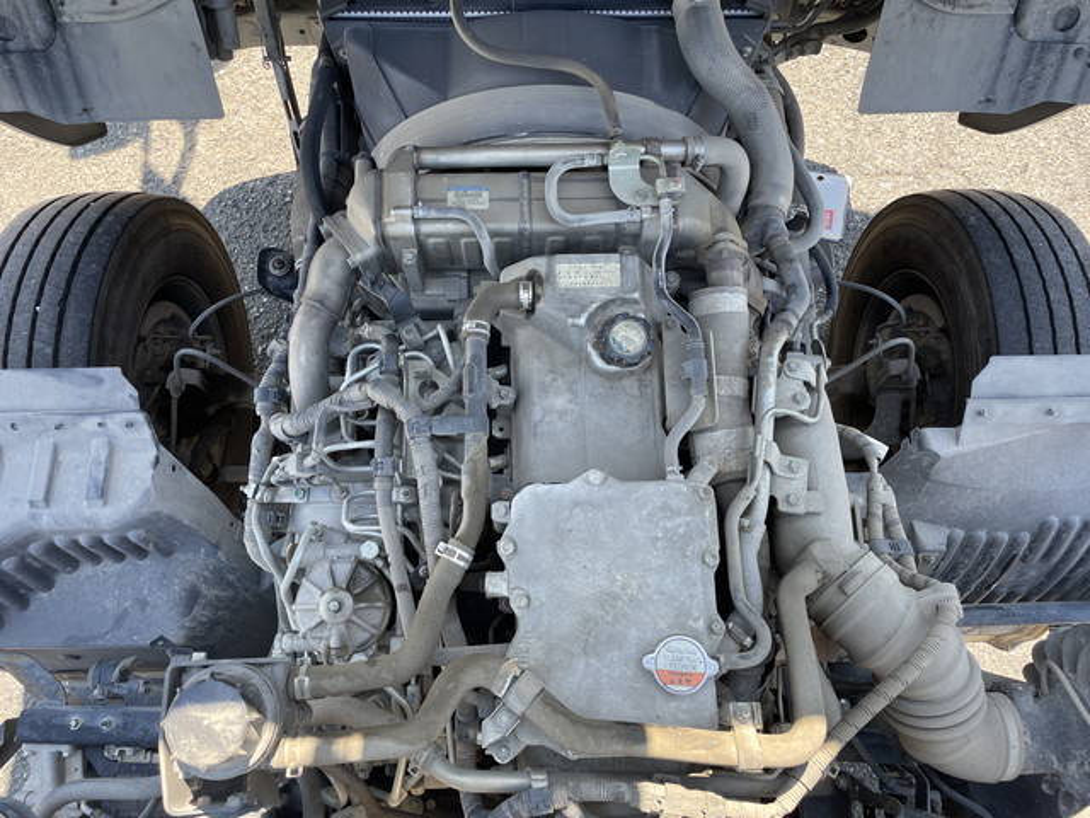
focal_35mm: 26
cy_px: 409
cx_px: 545
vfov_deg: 53.1
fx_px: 819
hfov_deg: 67.3
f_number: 1.6
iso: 32
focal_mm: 4.2
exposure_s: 1/269
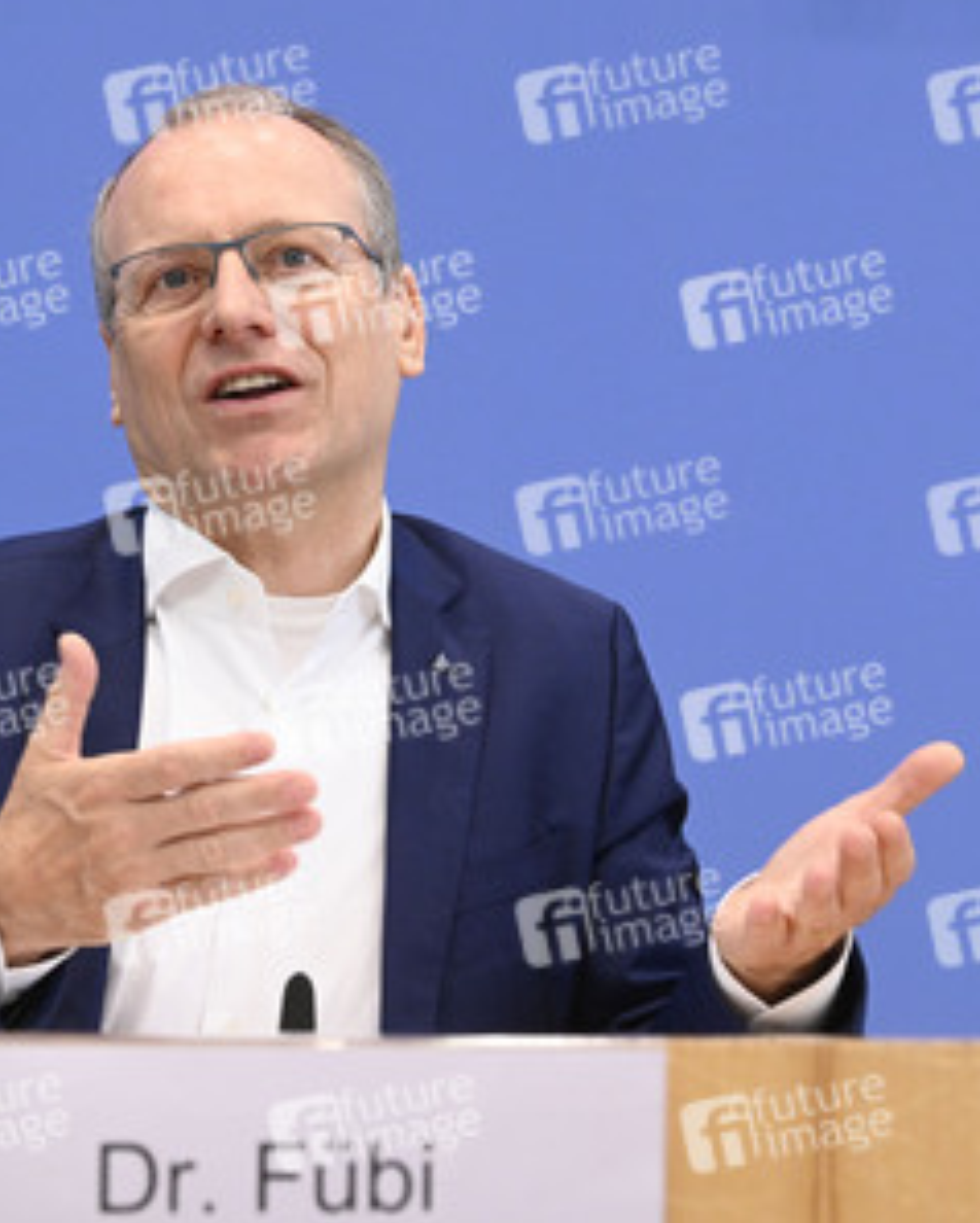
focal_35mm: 111
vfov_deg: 17.3
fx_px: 4020
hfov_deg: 13.9
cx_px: 266
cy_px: 609
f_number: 6.3
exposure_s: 1/500
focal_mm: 78
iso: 4000
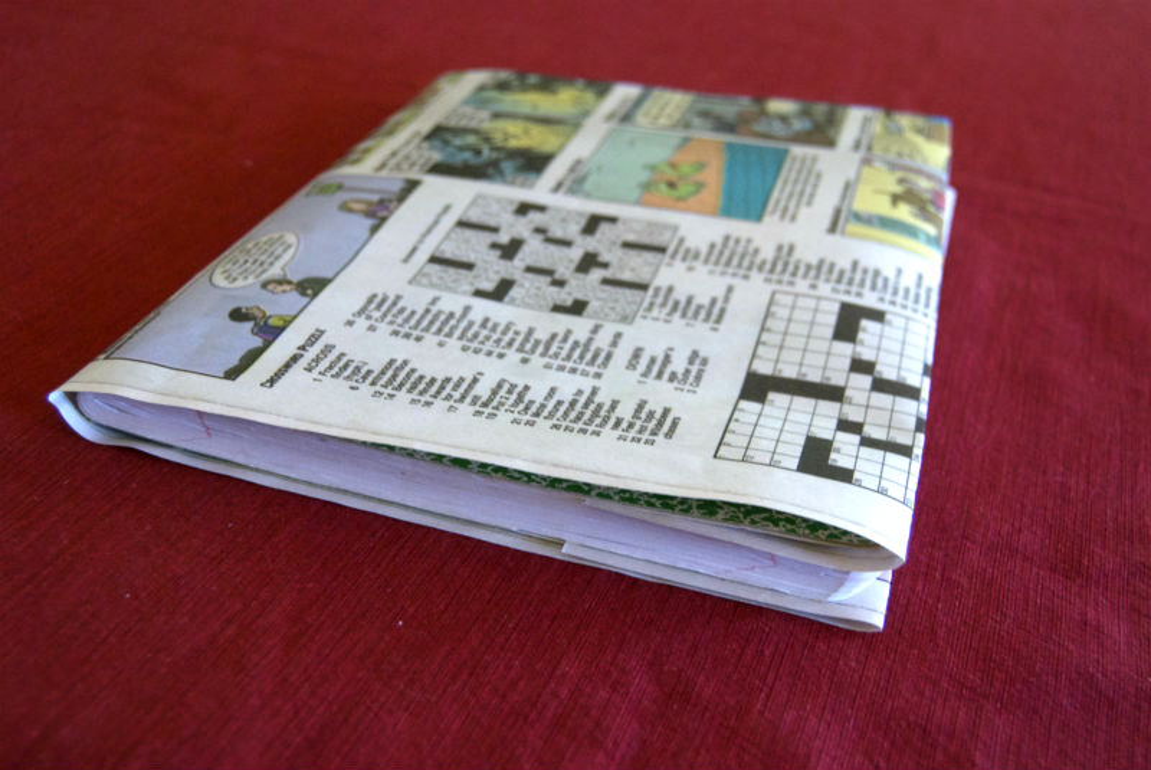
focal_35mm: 39
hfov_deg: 49.5
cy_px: 385
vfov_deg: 34.3
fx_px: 1248
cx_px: 576
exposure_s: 1/30
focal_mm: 26
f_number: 4
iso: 900
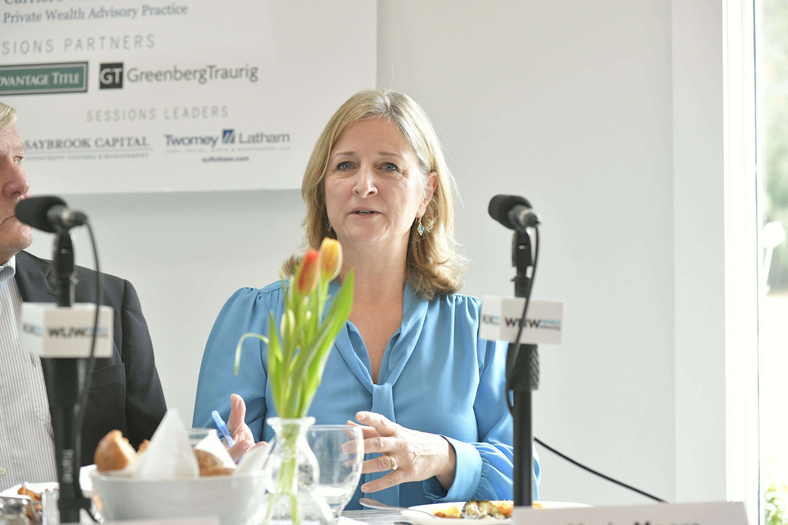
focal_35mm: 105
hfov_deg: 19.5
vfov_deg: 13.0
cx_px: 394
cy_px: 262
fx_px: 2298
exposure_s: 1/125
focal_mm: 105
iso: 2500
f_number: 5.6
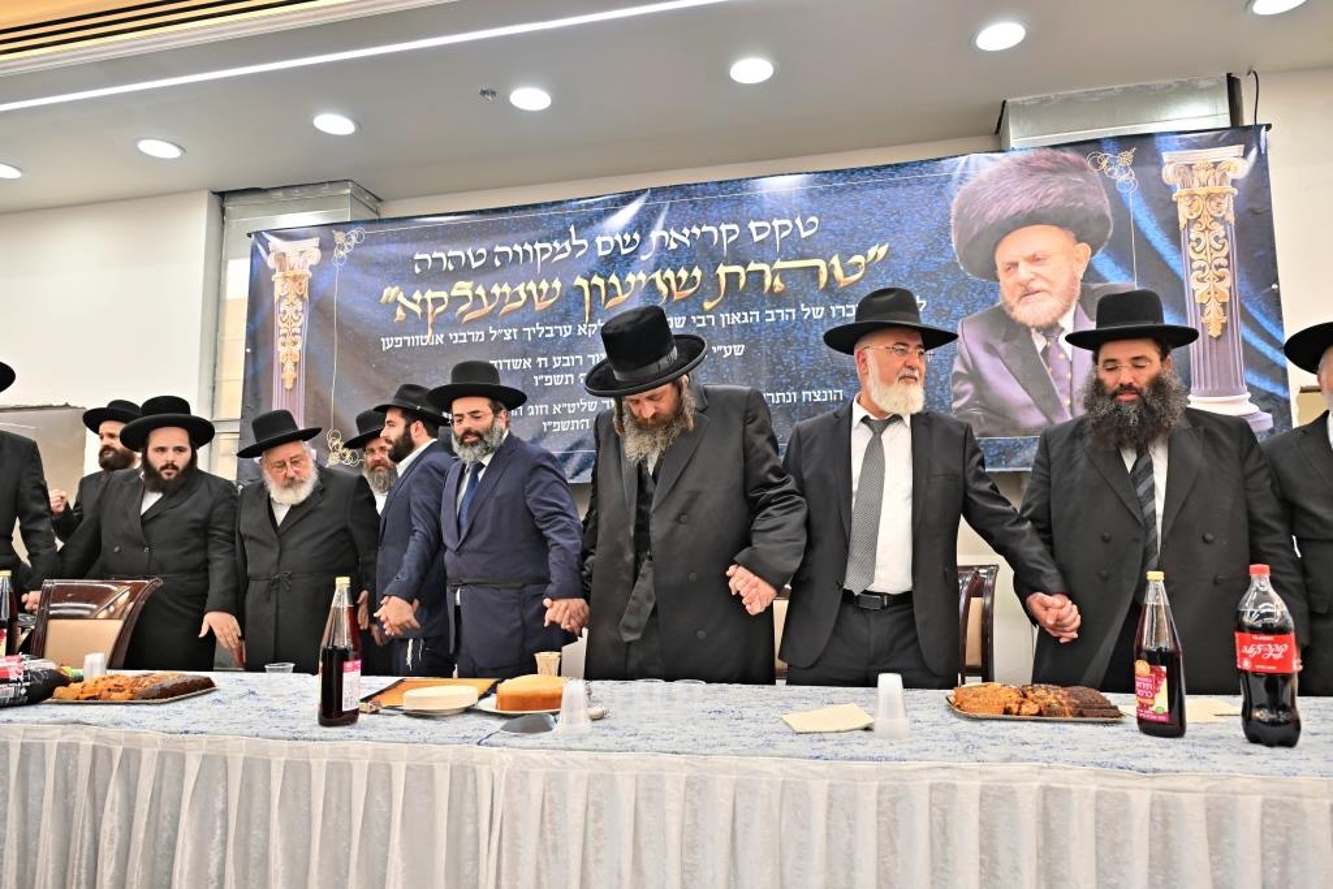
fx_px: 889
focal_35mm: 24
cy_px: 444
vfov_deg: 53.1
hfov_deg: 73.7
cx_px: 666
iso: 640
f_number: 4
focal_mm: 24
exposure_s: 1/320
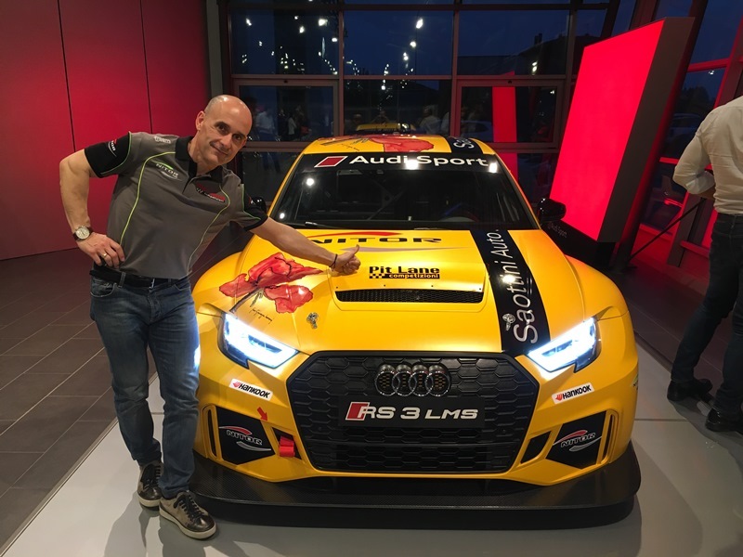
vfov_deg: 48.2
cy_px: 278
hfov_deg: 61.7
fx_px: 622
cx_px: 372
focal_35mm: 29
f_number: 2.2
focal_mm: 4.15
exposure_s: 1/33
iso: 50
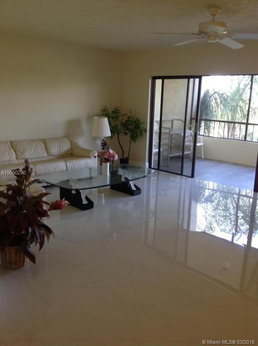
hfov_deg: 40.6
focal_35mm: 35
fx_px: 349
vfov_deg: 52.7
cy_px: 173
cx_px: 129
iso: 50
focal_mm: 4.28
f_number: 2.4
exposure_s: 1/17
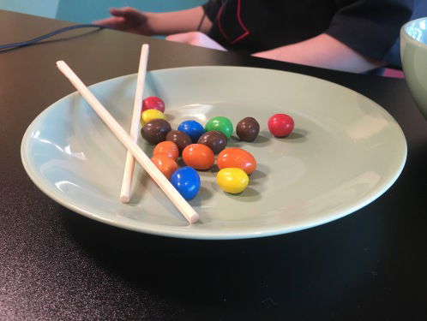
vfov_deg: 48.3
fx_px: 358
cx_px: 214
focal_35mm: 29
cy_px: 160
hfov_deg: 61.6
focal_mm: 4.15
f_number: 2.2
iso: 200
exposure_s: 1/33
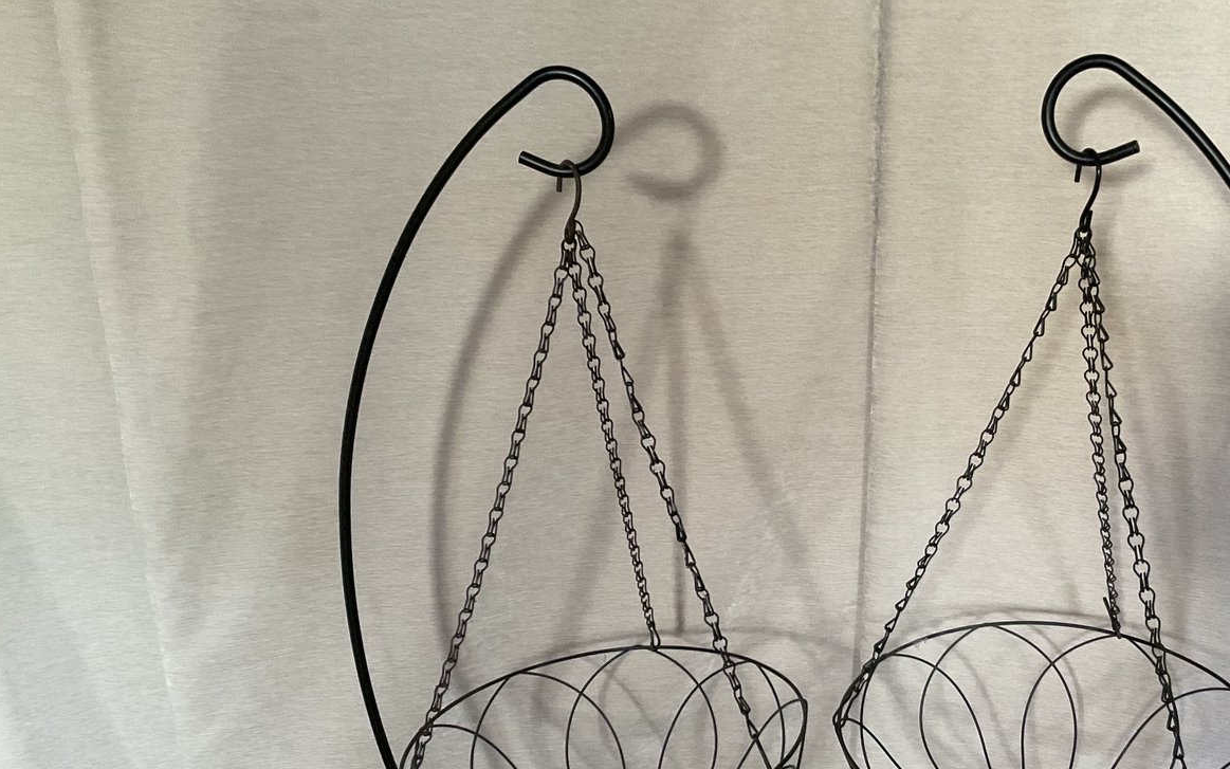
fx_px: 1341
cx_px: 761
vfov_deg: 31.7
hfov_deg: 48.9
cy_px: 523
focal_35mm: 40
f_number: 1.8
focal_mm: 3
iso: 160
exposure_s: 1/60
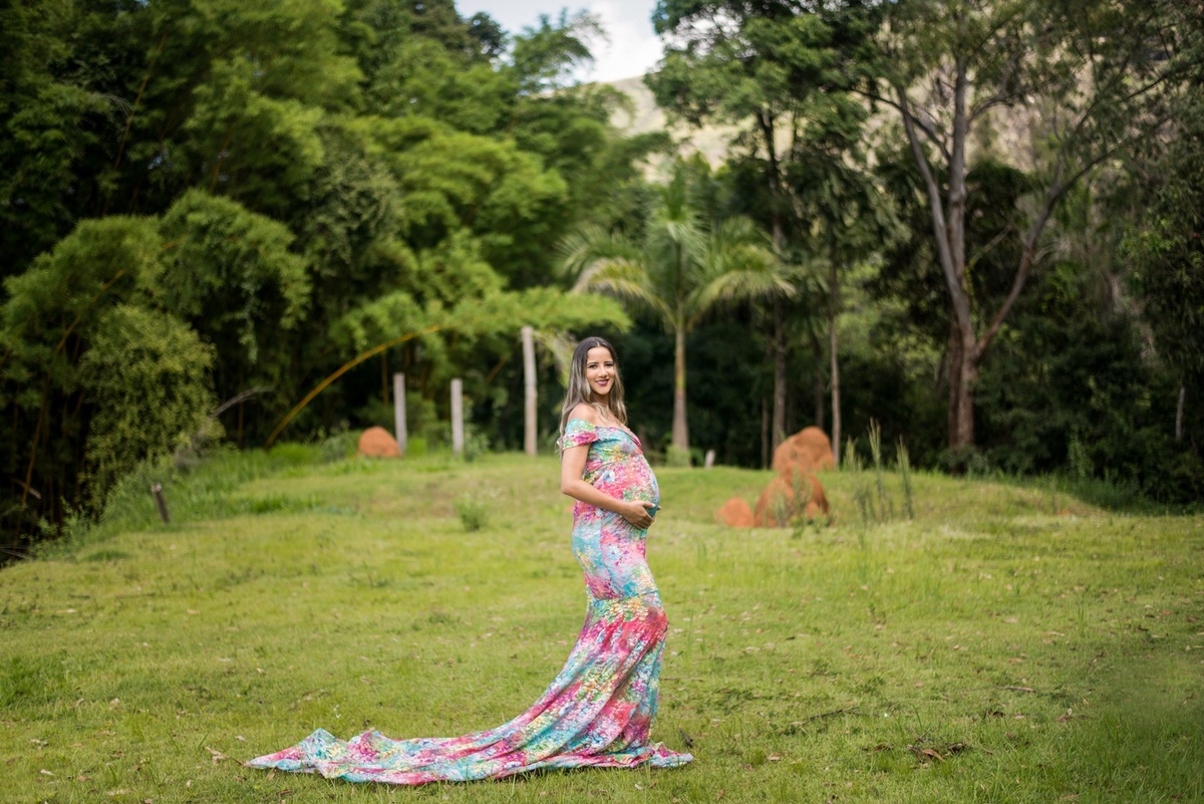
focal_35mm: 50
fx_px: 1673
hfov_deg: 39.6
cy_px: 402
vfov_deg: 27.0
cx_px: 602
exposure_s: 1/1250
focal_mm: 50
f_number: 1.8
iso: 100
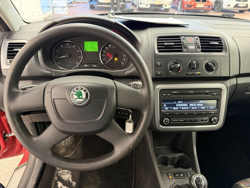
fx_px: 173
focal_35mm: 24
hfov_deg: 71.6
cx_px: 125
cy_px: 94
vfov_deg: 56.8
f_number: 1.78
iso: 640
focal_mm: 6.76
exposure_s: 1/33
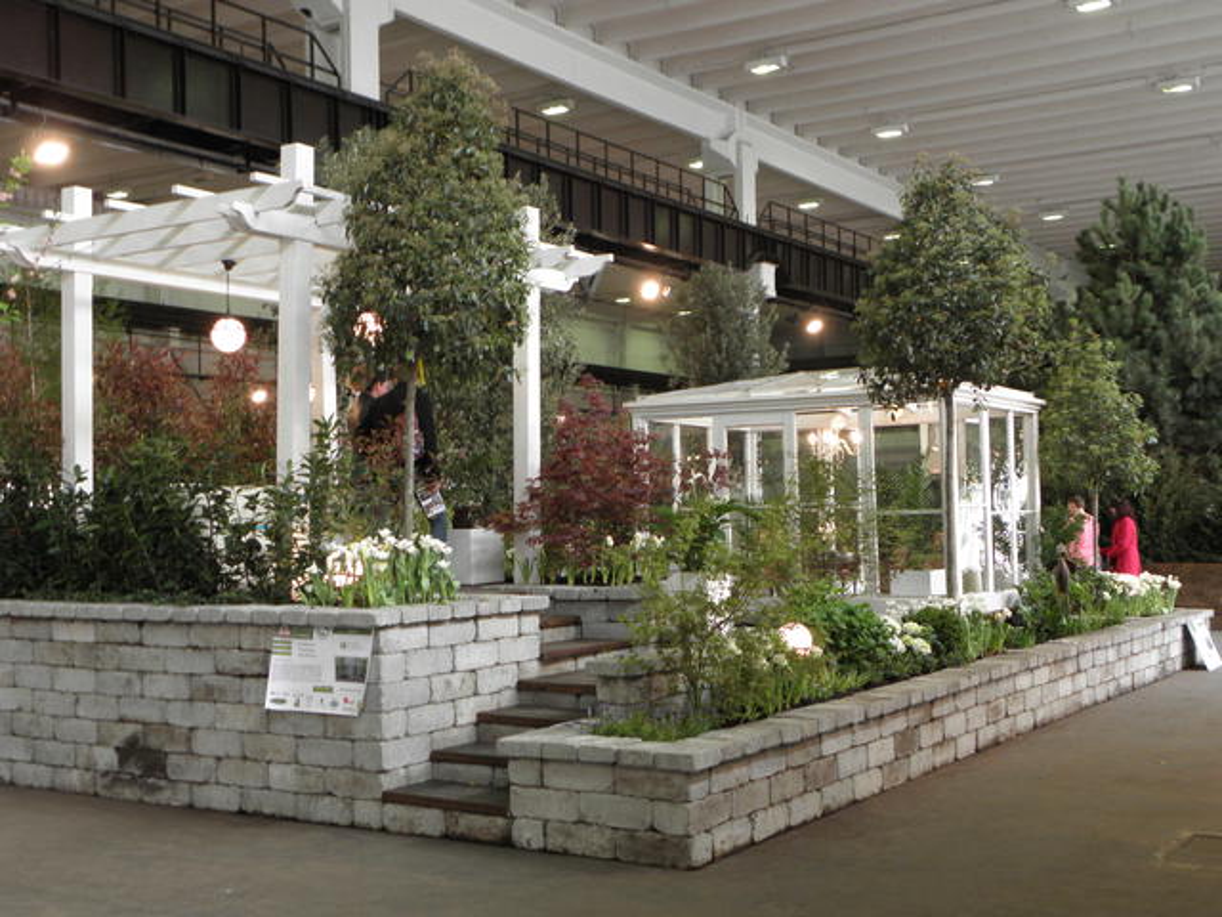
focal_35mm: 42
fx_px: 1483
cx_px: 611
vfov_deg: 34.3
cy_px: 458
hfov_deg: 44.8
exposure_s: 1/13
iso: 125
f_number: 3.3
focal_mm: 7.59
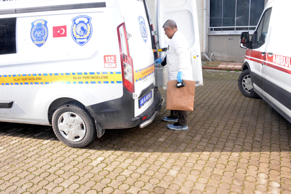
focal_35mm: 28
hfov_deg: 65.5
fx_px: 226
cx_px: 146
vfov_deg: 46.4
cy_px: 97
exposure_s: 1/200
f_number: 22
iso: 5000
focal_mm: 28
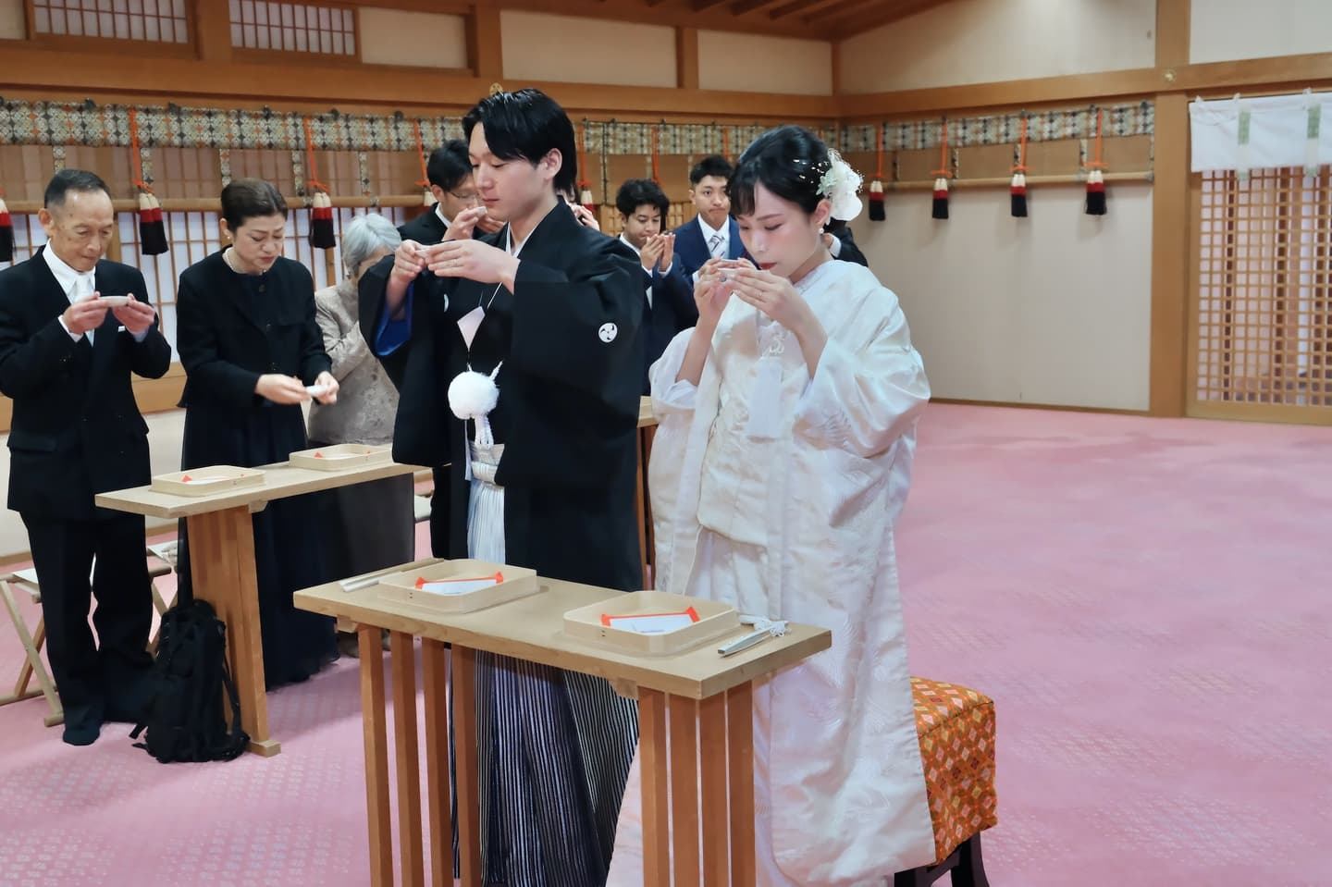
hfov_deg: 49.6
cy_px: 444
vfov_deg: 34.2
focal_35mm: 39
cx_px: 666
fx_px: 1442
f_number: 4.5
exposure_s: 1/50
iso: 5000
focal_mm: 26.2
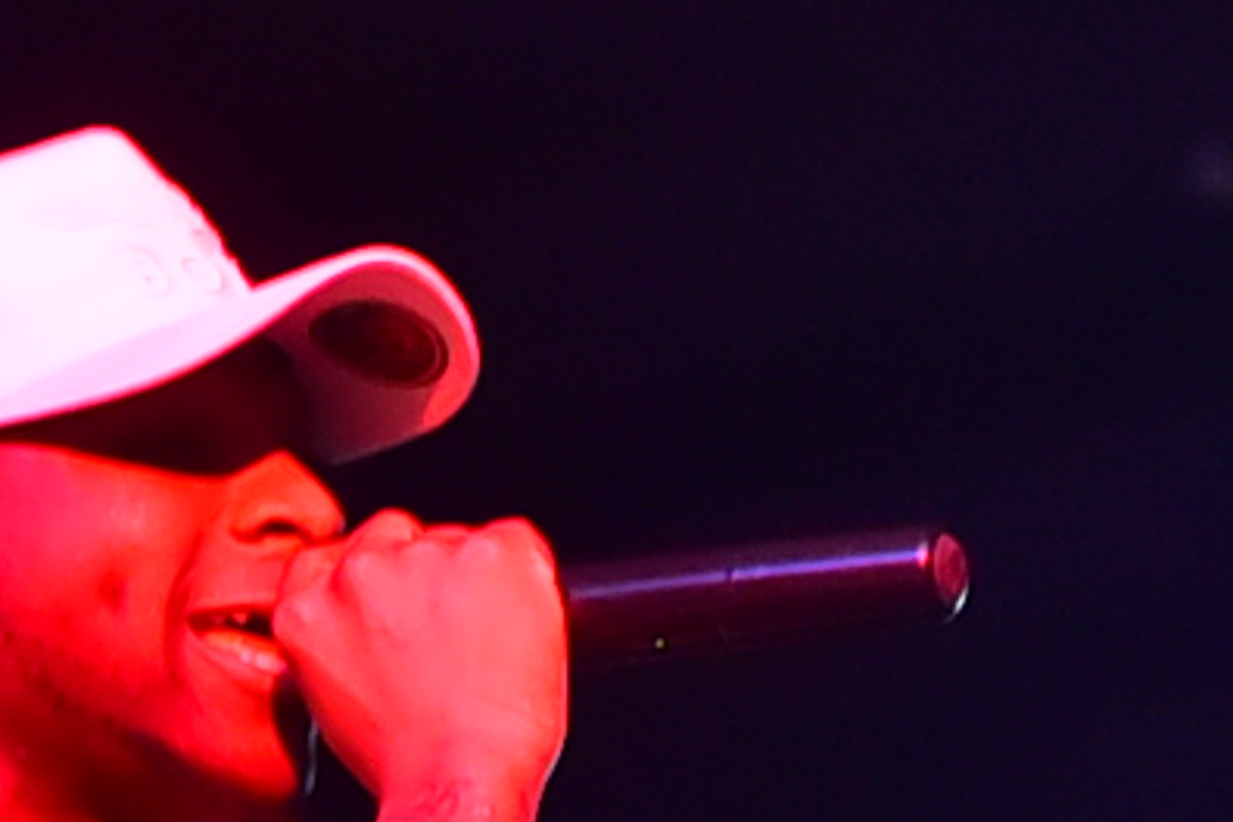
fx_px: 13014
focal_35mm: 380
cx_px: 408
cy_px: 2030
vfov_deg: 3.6
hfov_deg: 5.4
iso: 2000
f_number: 3.5
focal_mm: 50
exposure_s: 1/200
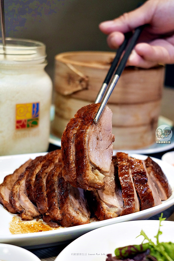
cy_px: 130
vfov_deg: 33.4
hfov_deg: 22.6
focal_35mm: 60
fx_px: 435
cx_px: 87
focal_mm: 60
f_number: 5.6
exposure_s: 1/160
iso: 3200
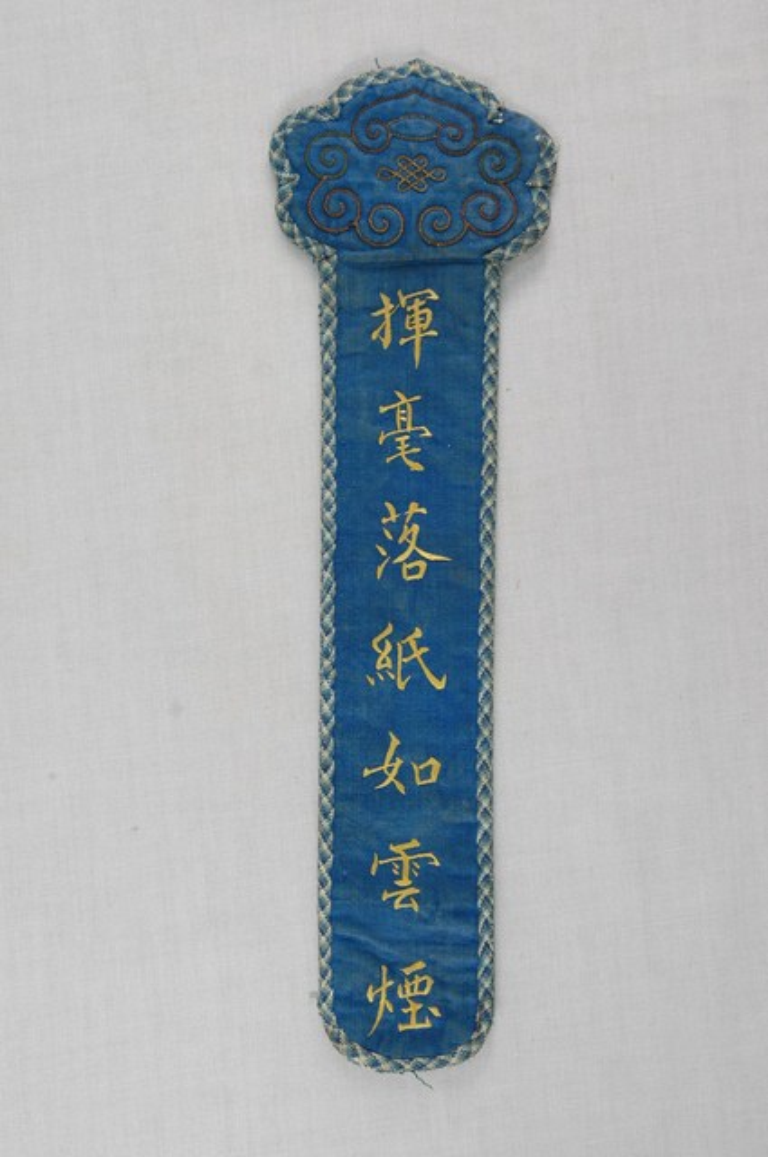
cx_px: 384
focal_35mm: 60
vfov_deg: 33.4
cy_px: 578
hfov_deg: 22.6
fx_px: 1925
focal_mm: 40
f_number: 8
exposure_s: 1/10
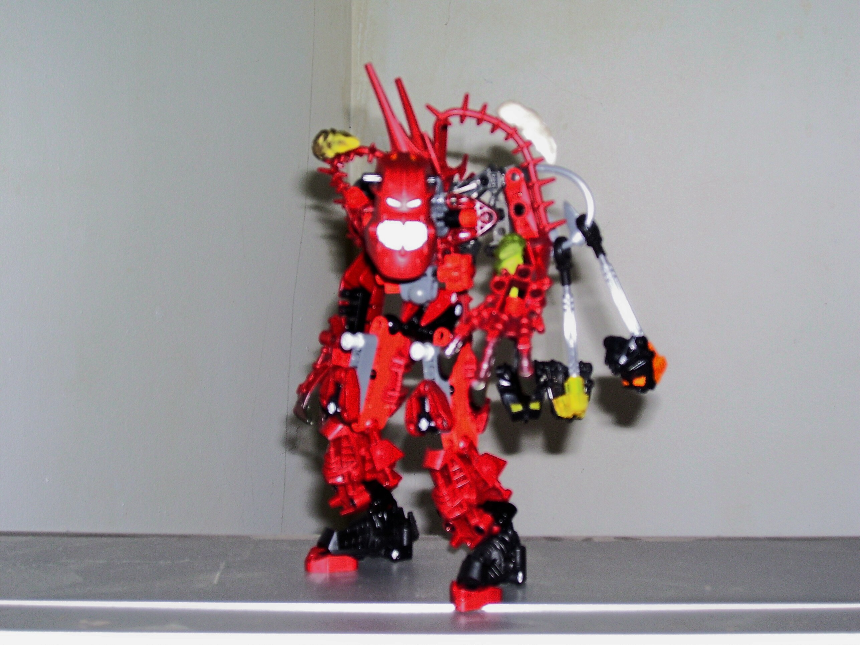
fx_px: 1317
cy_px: 322
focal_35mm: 53
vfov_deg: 27.5
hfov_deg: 36.2
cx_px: 430
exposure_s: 1/60
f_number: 3.4
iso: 125
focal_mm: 8.6
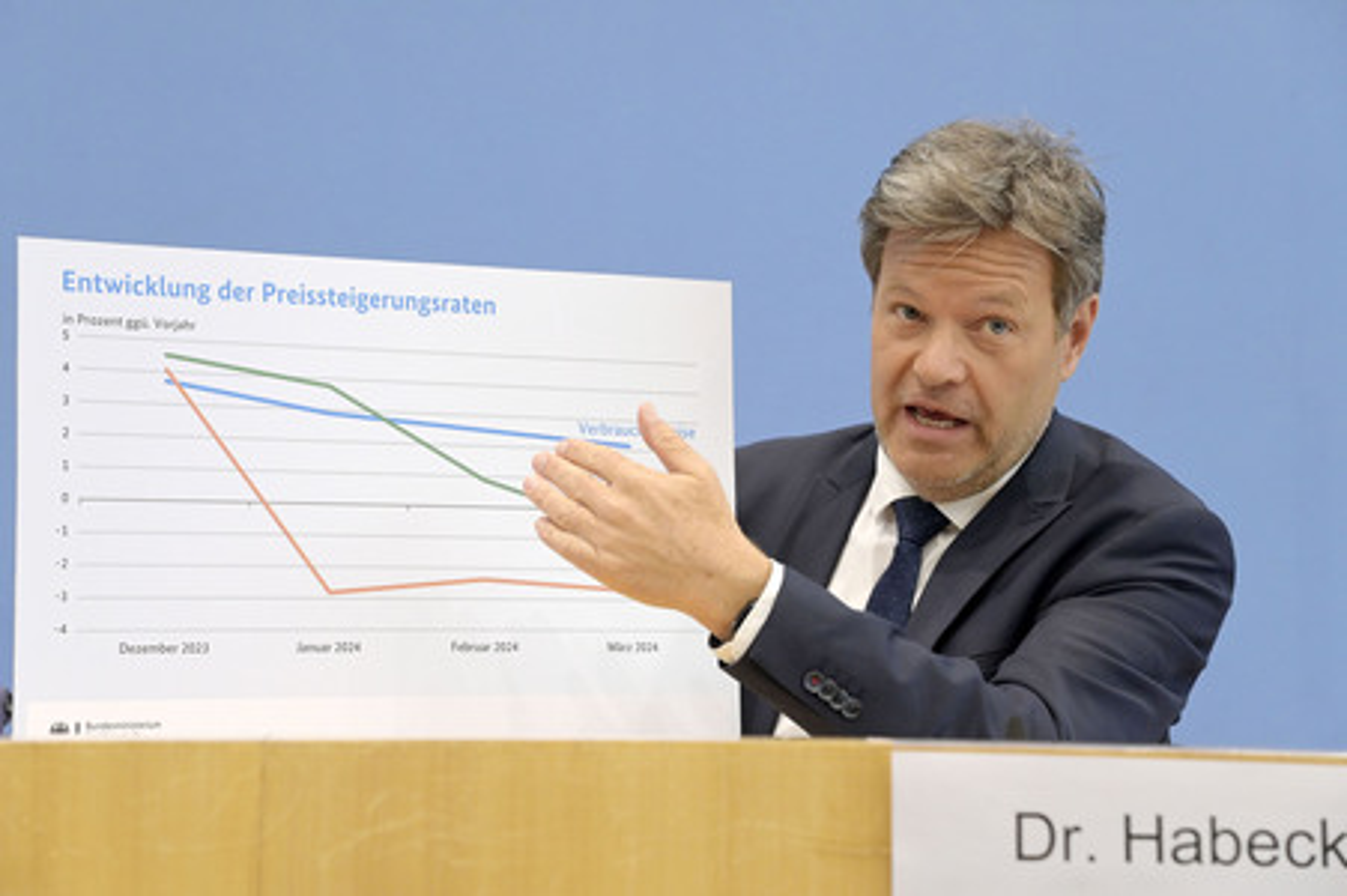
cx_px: 674
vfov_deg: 16.0
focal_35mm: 85
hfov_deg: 23.9
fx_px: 3178
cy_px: 448
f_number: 5.6
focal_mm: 85
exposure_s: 1/500
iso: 4000
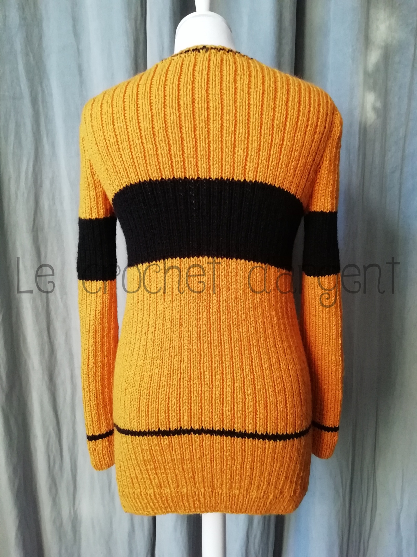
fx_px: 418
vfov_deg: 67.3
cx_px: 208
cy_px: 278
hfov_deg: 53.1
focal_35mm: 26
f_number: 2.2
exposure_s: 1/33.3
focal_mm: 3.46
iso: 200
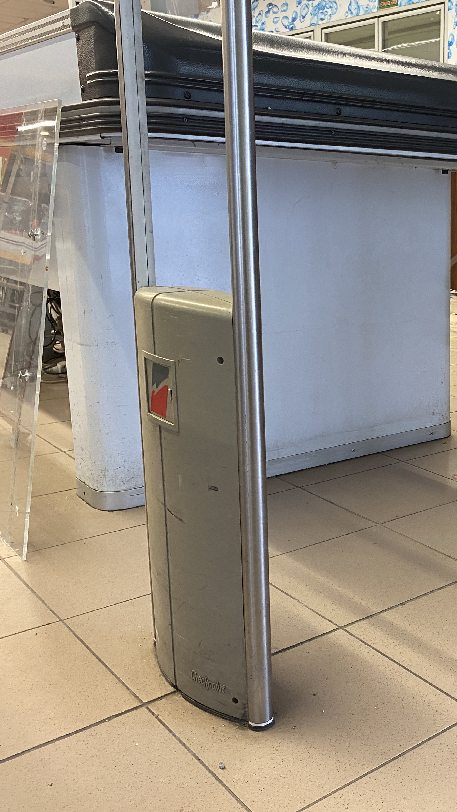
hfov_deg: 28.5
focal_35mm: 38
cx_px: 493
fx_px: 819
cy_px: 406
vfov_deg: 52.8
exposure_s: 1/50
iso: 125
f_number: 1.8
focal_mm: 4.25
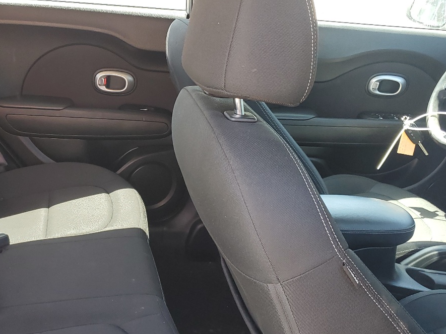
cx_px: 91
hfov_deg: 38.9
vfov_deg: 30.8
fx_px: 606
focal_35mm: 47
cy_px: 207
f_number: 1.5
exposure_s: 1/120
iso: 56
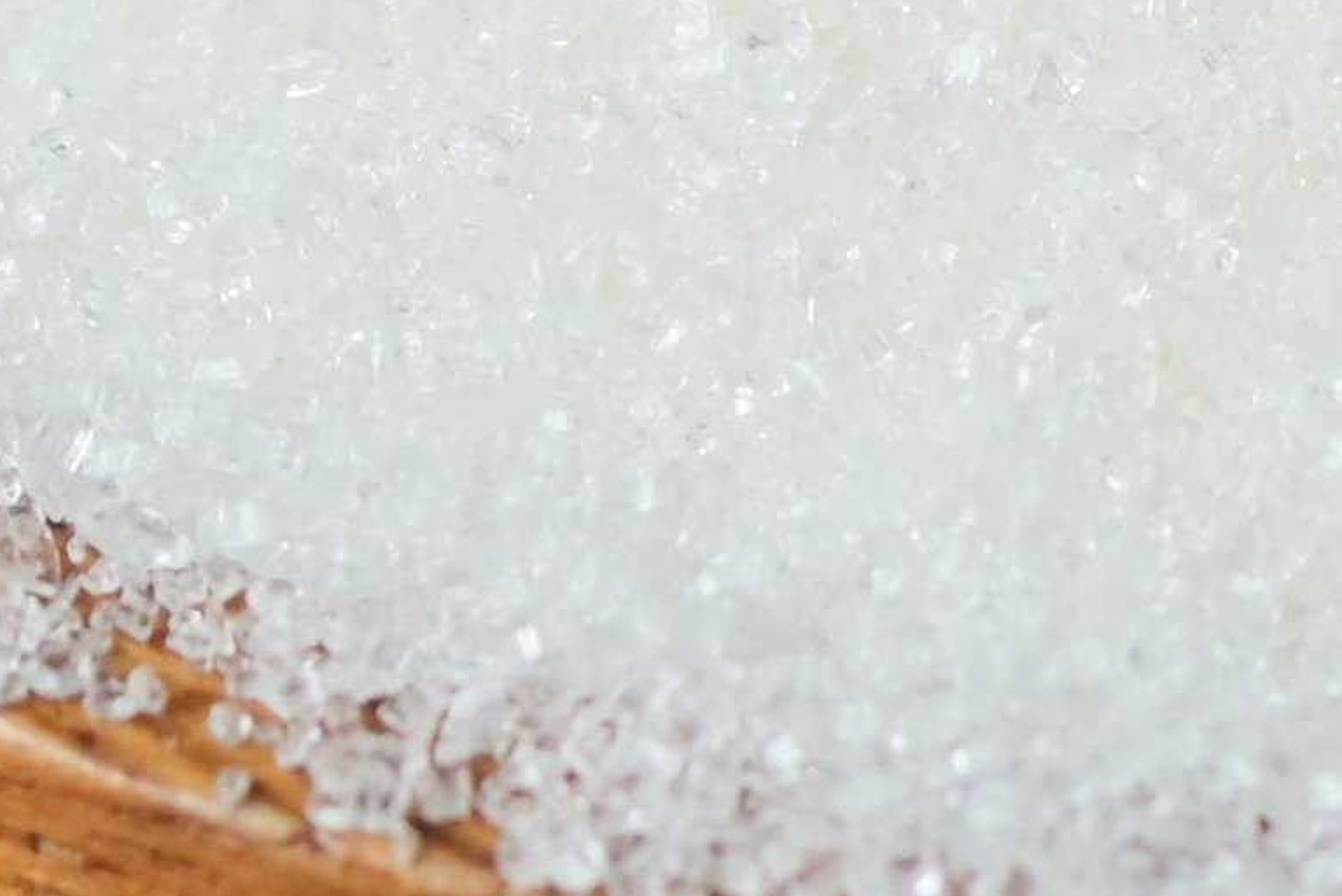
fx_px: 30727
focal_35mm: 824
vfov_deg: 1.7
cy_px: 427
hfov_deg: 2.5
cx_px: 2527
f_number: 6.3
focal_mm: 105
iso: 500
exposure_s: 1/160
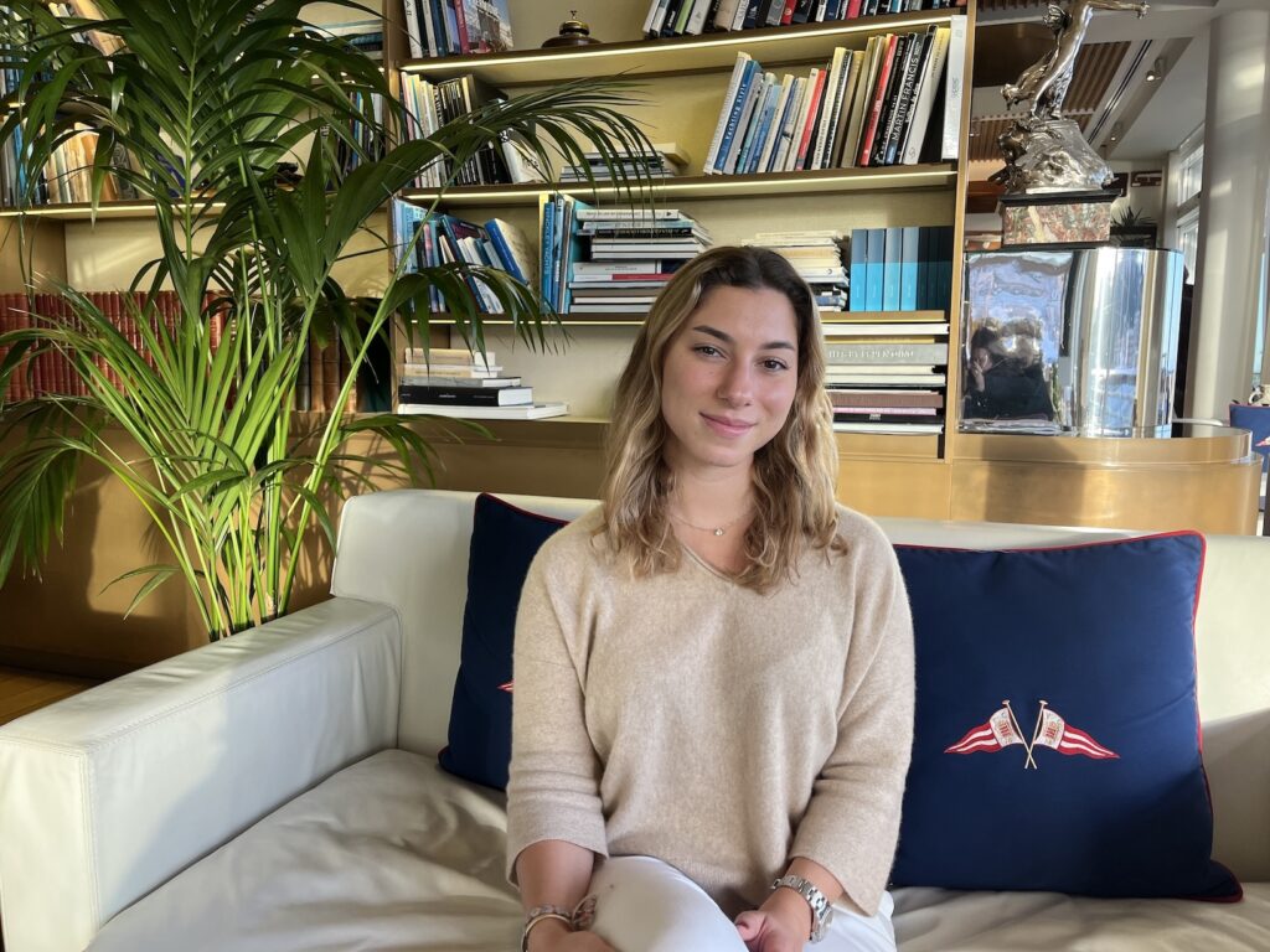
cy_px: 476
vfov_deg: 53.1
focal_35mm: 26
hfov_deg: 67.3
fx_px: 954
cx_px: 635
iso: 64
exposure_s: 1/316
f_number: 1.6
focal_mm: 5.1
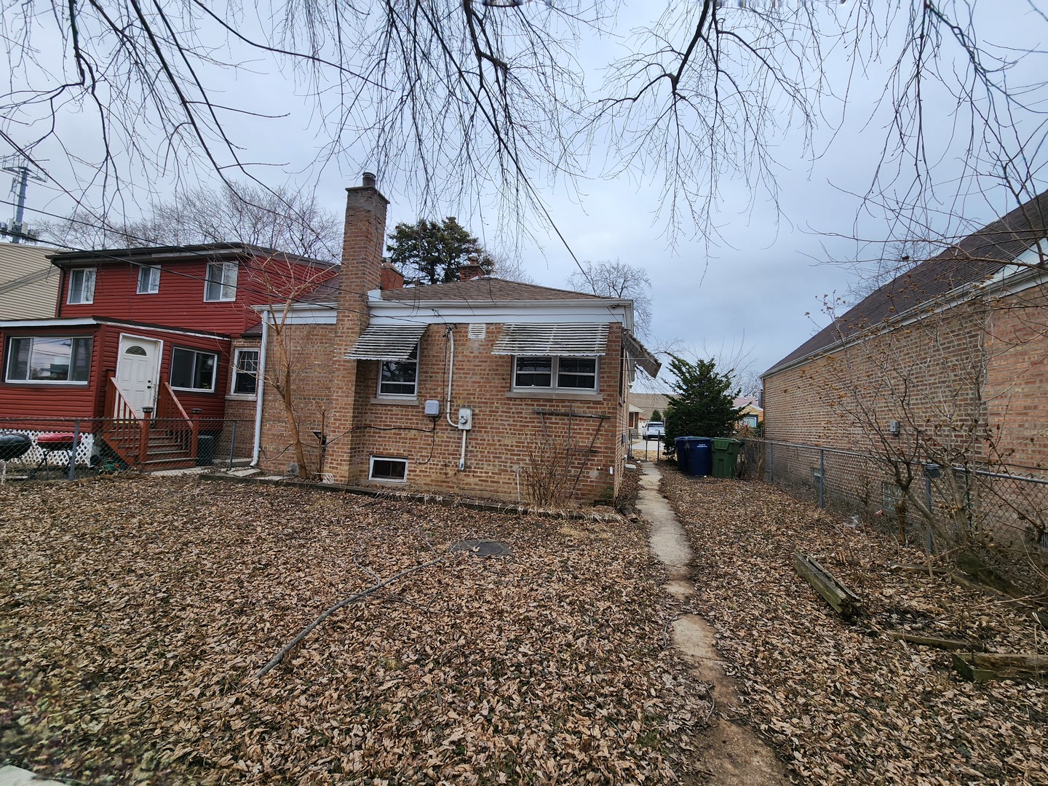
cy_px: 393
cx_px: 524
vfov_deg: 89.9
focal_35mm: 13
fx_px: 394
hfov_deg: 106.2
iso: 50
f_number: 2.2
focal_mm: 2.2
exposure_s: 1/607
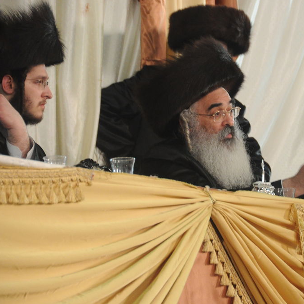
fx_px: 2871
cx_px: 213
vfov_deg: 6.1
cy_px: 152
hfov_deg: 6.1
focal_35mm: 289
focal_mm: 150
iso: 1600
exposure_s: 1/30
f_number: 5.6
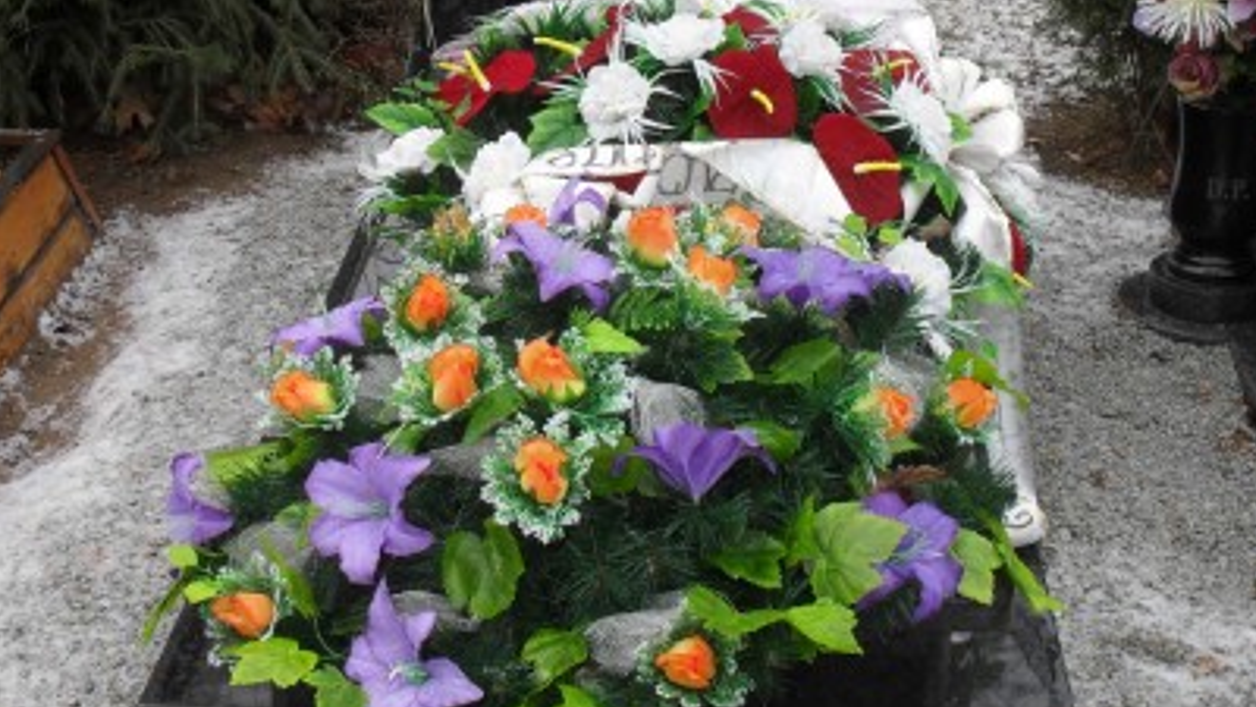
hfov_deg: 34.4
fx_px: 2032
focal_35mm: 61
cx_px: 647
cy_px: 195
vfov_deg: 19.6
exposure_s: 1/180
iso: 100
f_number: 3.2
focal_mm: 6.3
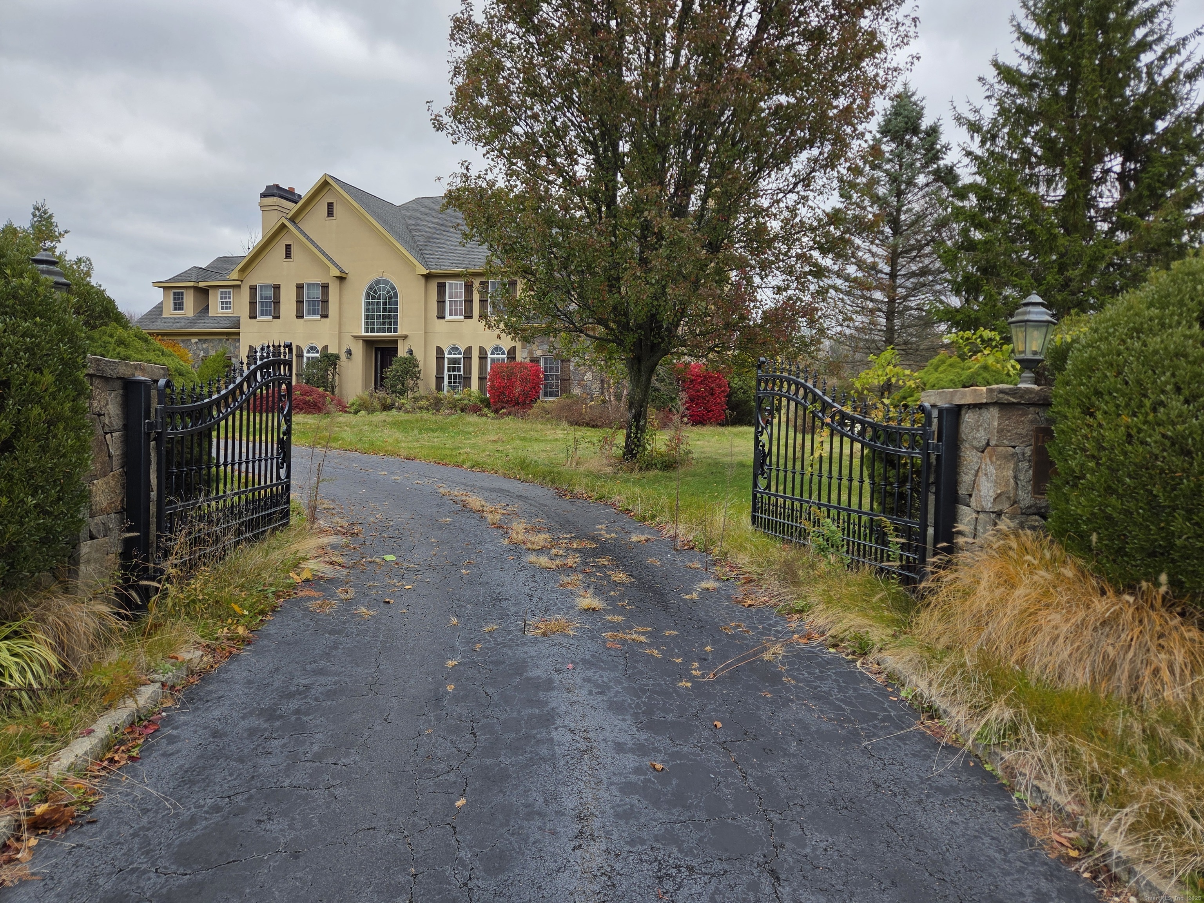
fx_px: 800
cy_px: 452
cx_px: 602
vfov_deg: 58.9
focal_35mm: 23
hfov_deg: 73.9
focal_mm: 5.4
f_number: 1.8
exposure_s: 1/1505
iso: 80
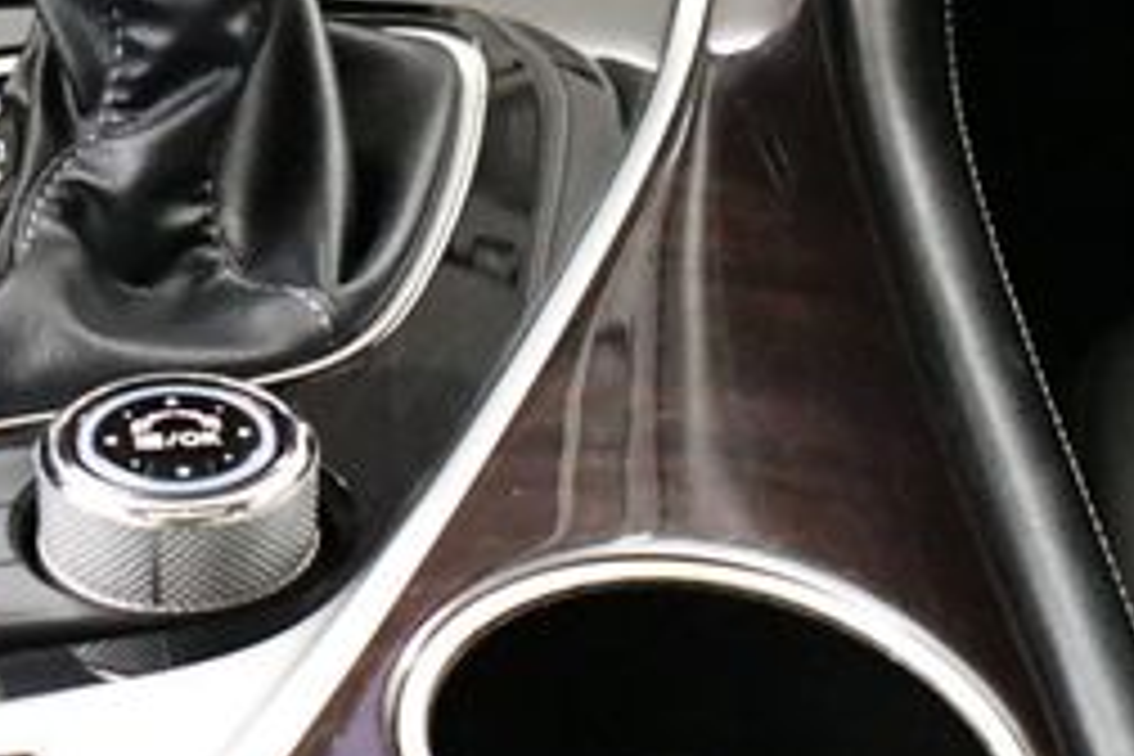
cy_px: 54
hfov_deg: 11.2
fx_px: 5764
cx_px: 297
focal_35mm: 183
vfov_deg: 7.5
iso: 12800
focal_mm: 36
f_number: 4.8
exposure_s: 1/60
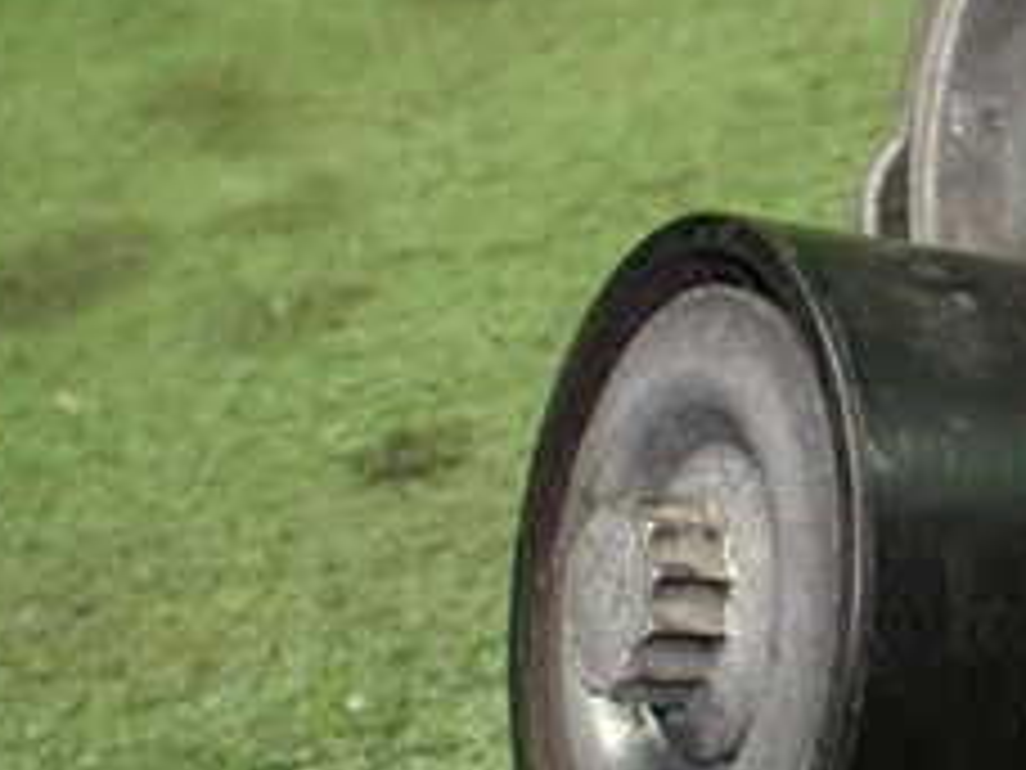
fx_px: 2342
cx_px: 1138
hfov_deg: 23.2
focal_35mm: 79
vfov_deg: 18.7
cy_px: 383
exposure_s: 1/125
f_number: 2.3
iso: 800
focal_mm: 5.4
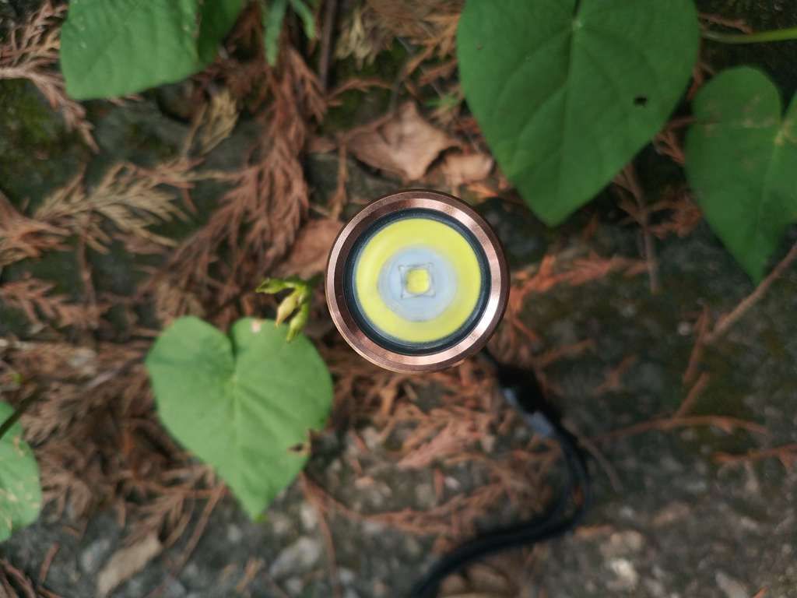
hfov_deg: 56.8
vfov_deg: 44.2
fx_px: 737
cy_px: 299
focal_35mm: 32
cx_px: 398
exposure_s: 1/123
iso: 100
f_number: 2
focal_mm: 4.5
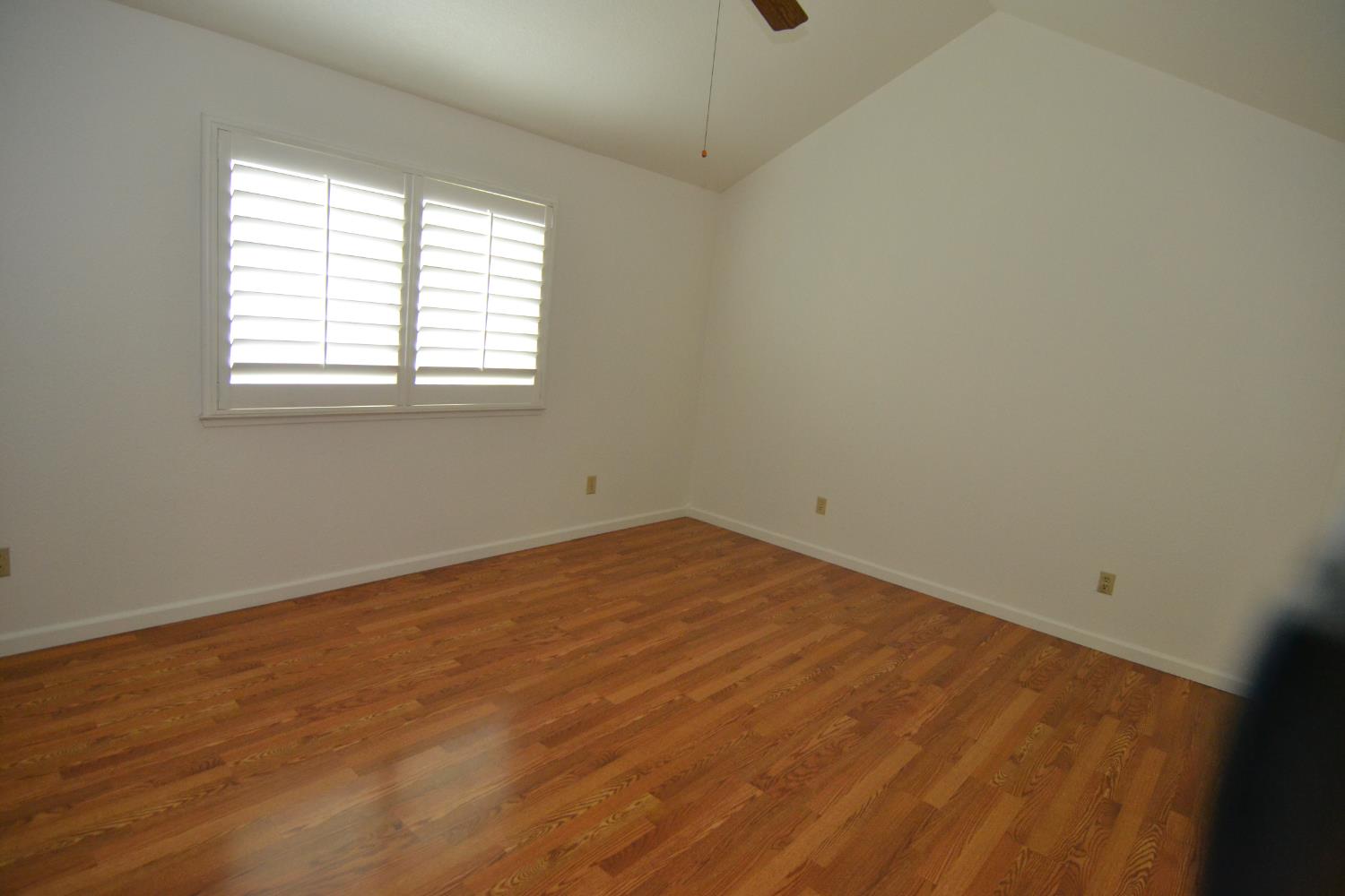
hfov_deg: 90.0
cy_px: 448
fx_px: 672
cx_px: 672
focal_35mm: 18
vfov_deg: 67.4
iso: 1400
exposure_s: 1/60
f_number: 4
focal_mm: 12
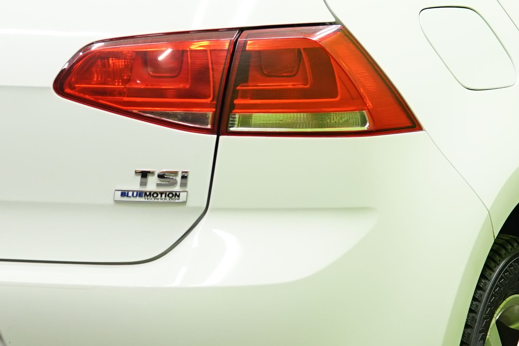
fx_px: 3850
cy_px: 131
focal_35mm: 267
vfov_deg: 5.1
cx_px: 175
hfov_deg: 7.7
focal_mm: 73
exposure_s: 1/40
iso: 500
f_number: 3.2
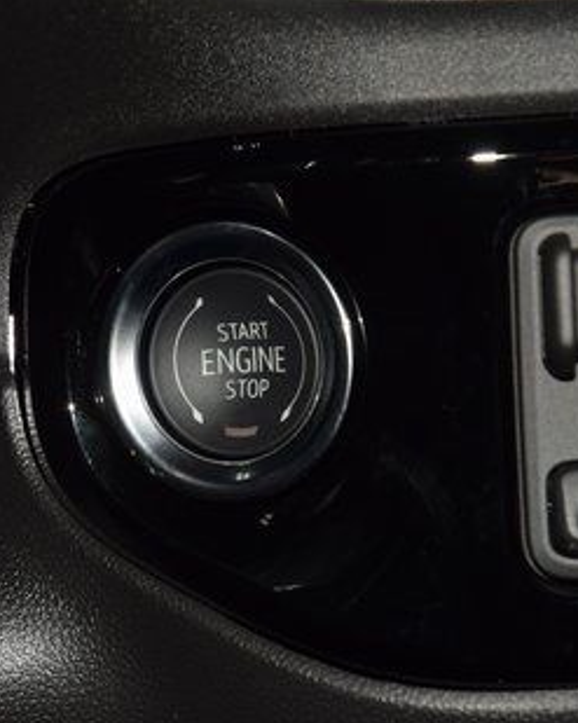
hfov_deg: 7.6
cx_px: 236
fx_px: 4364
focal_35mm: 204
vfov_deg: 9.5
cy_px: 362
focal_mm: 70
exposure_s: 1/125
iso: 100
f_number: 8
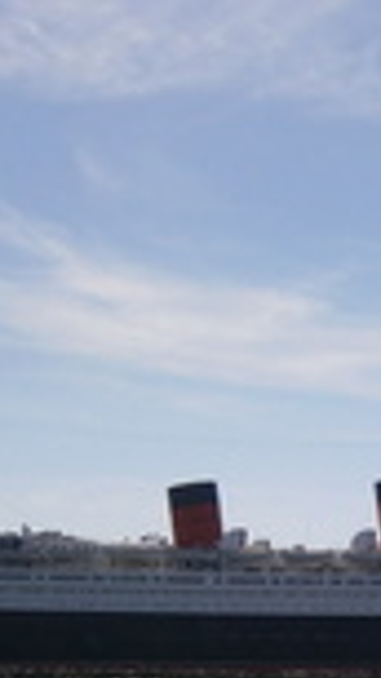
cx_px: 492
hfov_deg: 15.5
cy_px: 616
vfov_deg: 27.5
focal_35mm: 74
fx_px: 1330
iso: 80
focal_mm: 4.7
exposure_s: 1/400
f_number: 8
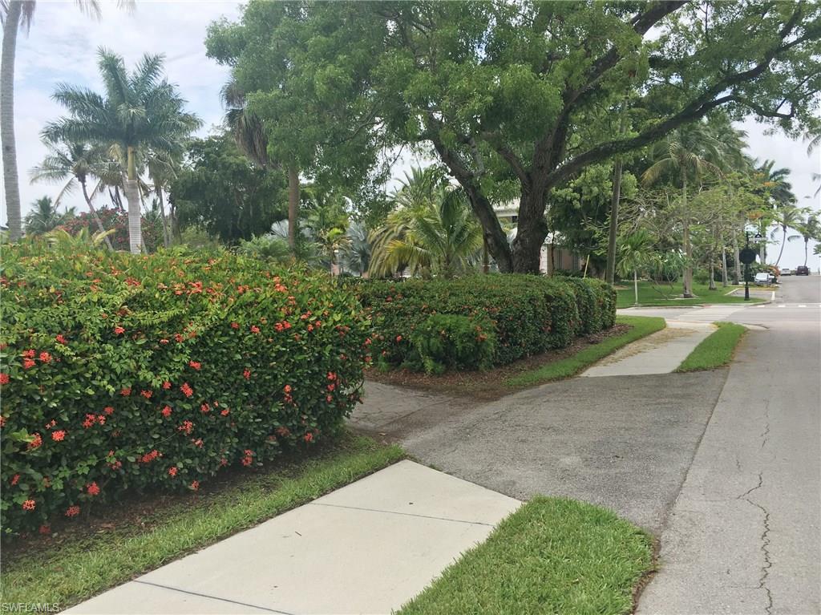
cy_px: 308
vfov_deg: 48.2
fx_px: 687
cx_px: 410
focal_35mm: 29
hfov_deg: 61.7
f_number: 2.2
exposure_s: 1/974
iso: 25
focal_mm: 4.15
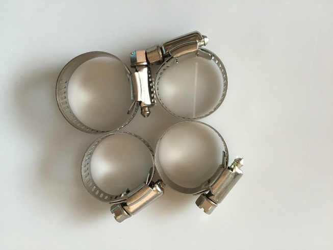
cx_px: 166
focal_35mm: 29
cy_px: 125
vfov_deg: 48.2
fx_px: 279
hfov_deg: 61.7
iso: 32
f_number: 2.2
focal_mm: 4.15
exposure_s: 1/15
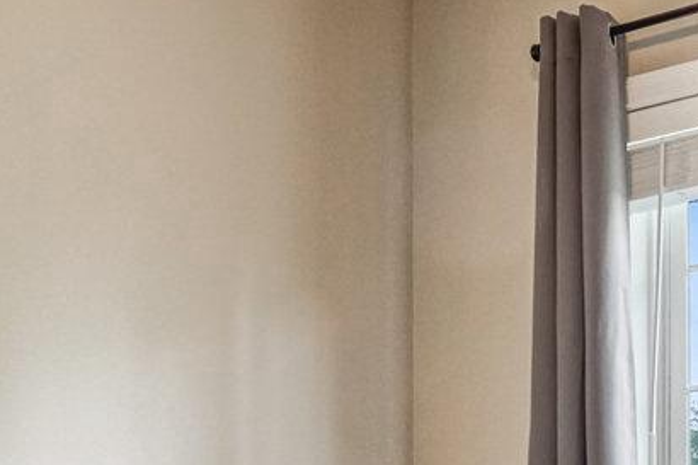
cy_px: 637
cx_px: 434
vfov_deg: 16.0
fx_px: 1550
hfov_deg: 25.3
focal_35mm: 80
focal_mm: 16
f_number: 8
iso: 1250
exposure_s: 1/60
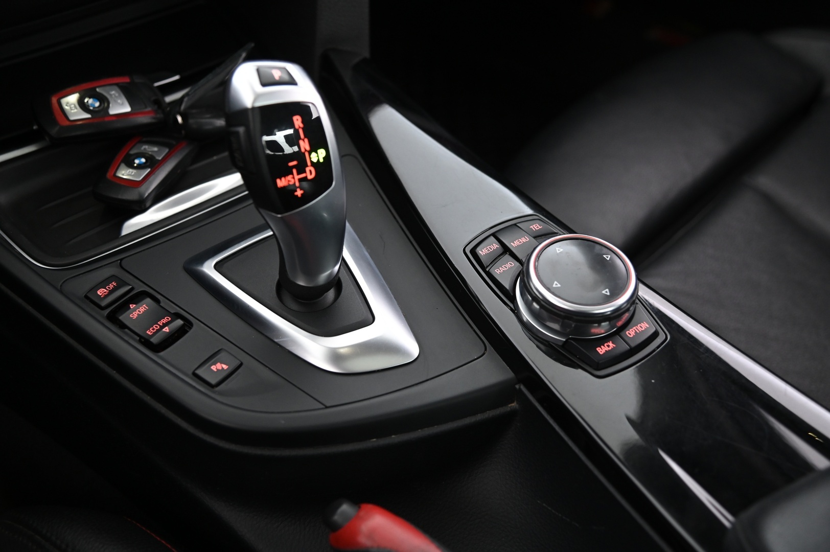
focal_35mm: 40
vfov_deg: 33.3
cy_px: 276
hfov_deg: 48.5
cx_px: 415
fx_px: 921
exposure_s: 1/13
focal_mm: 40
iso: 2000
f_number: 4
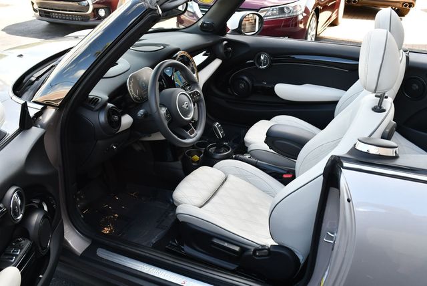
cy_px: 143
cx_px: 214
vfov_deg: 36.9
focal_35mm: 36
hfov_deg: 53.1
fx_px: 427
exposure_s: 1/250
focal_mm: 18
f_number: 5
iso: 400
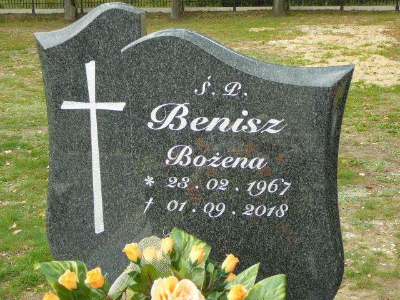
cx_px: 200
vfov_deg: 24.8
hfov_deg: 32.7
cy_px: 150
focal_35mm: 59
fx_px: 682
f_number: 3.5
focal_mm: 8.7
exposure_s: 1/100
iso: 80
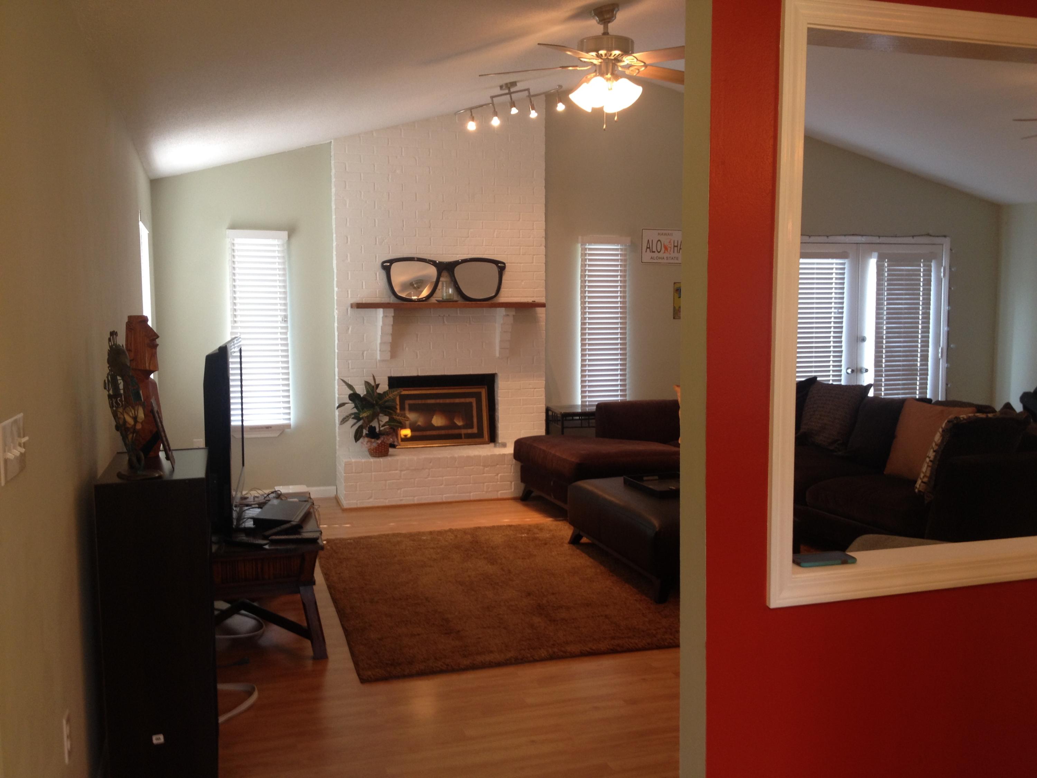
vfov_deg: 40.7
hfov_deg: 52.6
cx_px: 518
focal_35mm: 35
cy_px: 389
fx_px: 1049
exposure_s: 1/20
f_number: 2.4
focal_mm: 4.28
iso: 64
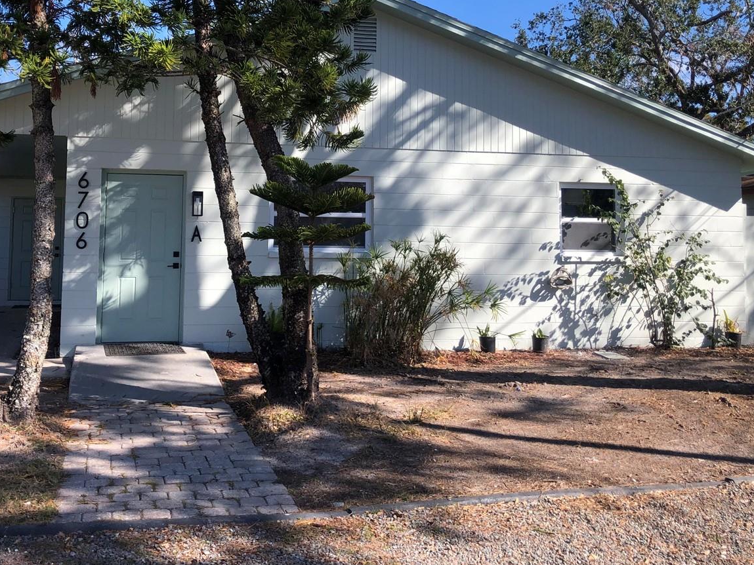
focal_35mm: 39
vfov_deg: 36.4
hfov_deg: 47.6
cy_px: 179
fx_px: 850
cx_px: 298
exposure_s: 1/1143
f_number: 1.8
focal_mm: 3.99
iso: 20
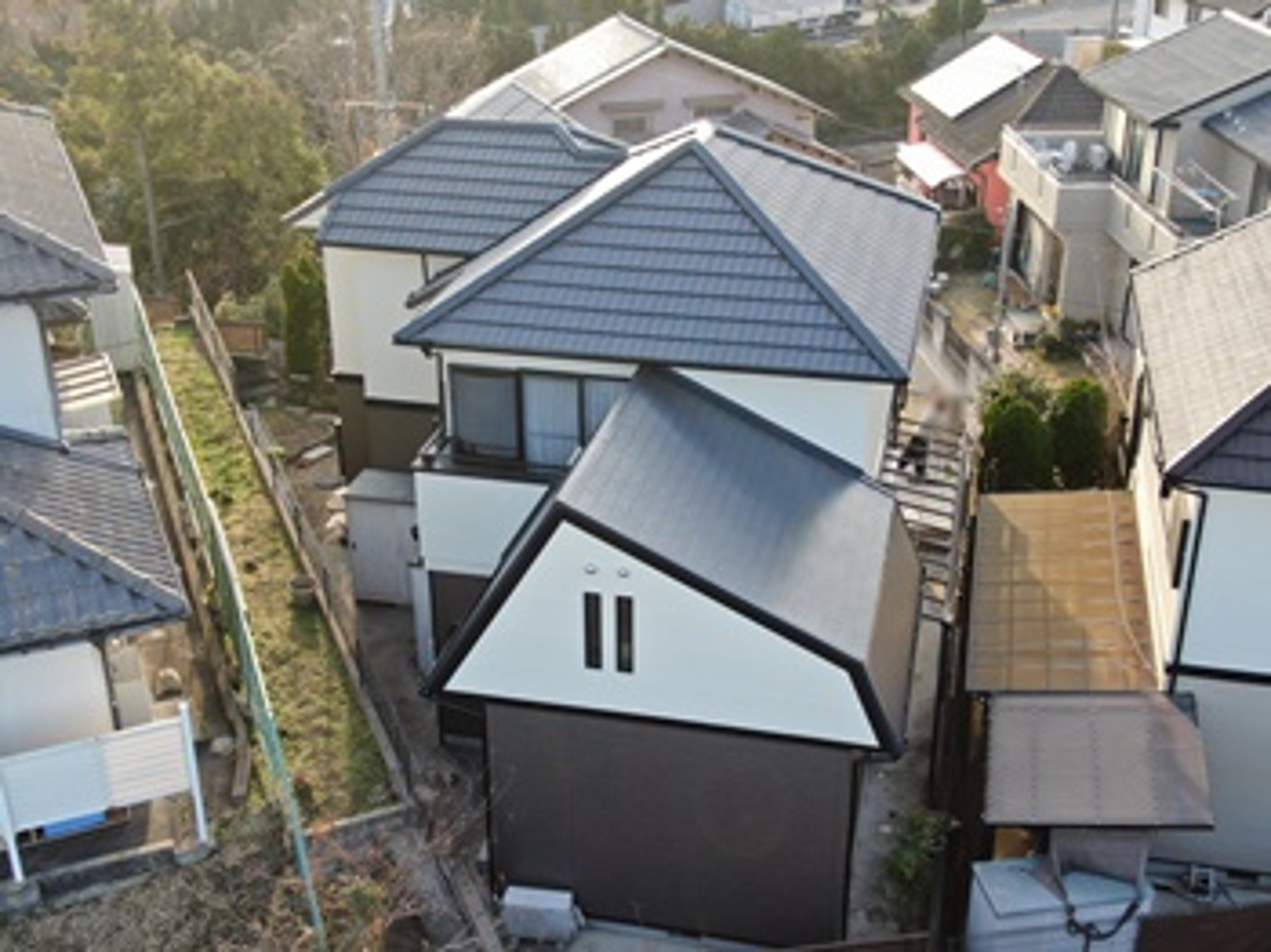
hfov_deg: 43.9
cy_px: 476
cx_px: 636
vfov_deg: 33.6
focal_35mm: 43
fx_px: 1578
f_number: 3.6
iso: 100
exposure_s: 1/100
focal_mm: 7.39
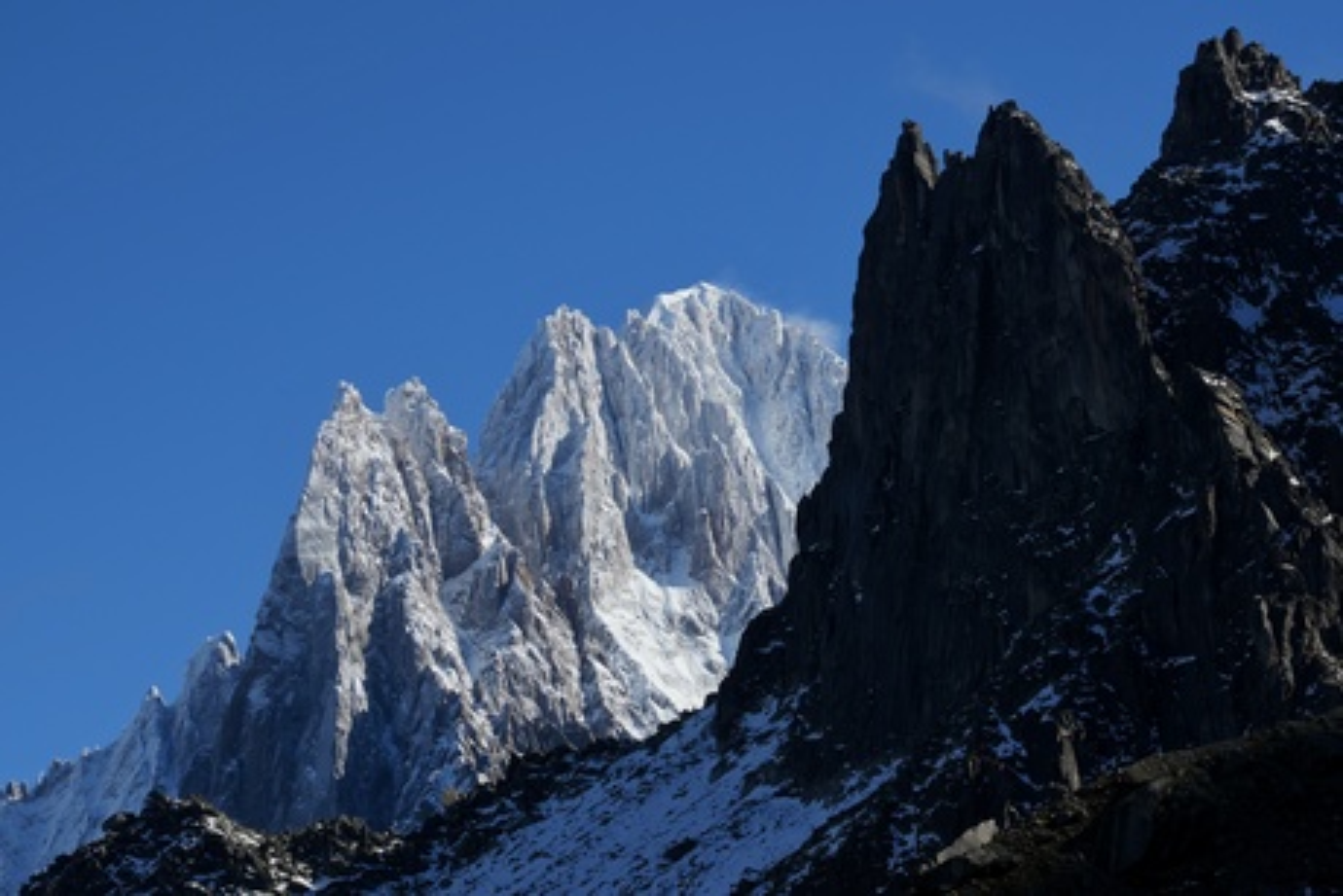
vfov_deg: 8.7
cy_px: 448
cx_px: 672
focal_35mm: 157
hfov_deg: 13.1
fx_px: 5858
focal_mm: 105
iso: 100
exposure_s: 1/125
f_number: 16
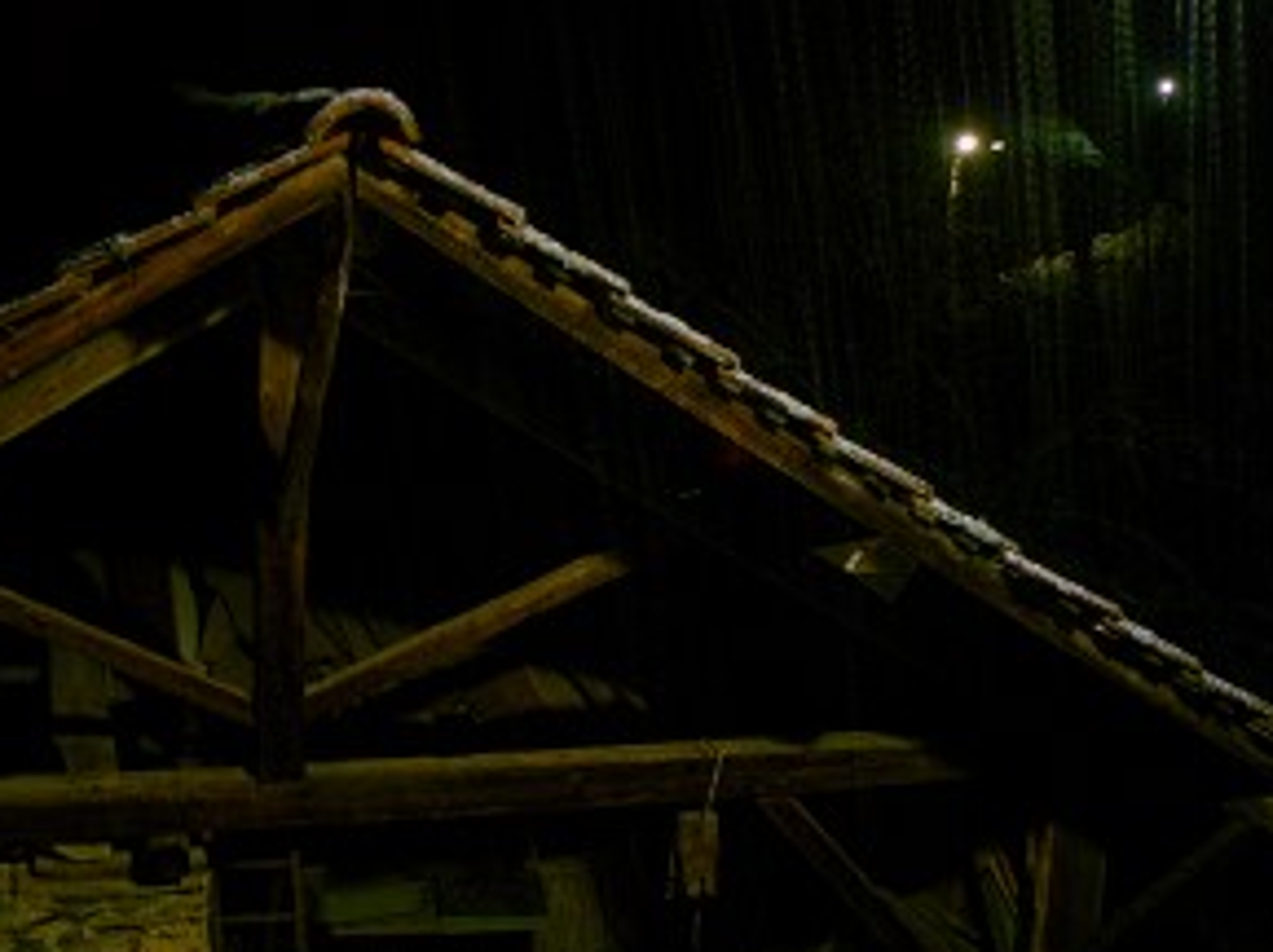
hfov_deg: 41.3
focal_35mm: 46
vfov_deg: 31.4
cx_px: 632
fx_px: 1690
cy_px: 564
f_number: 2.8
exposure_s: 1
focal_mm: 6
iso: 100
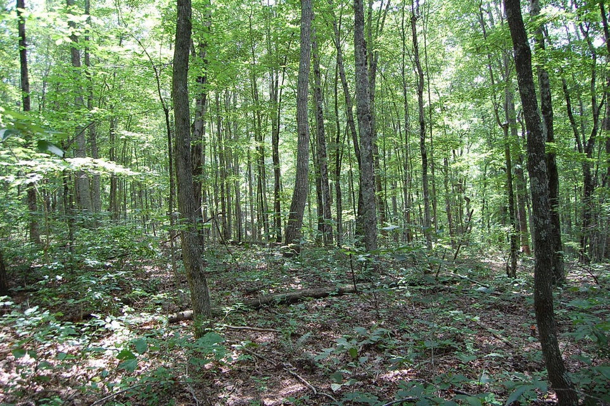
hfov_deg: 67.4
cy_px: 203
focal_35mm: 27
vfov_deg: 47.8
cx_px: 305
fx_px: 457
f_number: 5
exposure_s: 1/100
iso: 400
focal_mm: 18
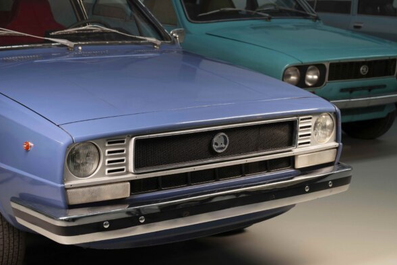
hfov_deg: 27.7
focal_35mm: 73
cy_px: 151
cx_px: 179
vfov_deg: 18.7
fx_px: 805
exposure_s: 1/15
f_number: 5.6
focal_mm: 56
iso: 500
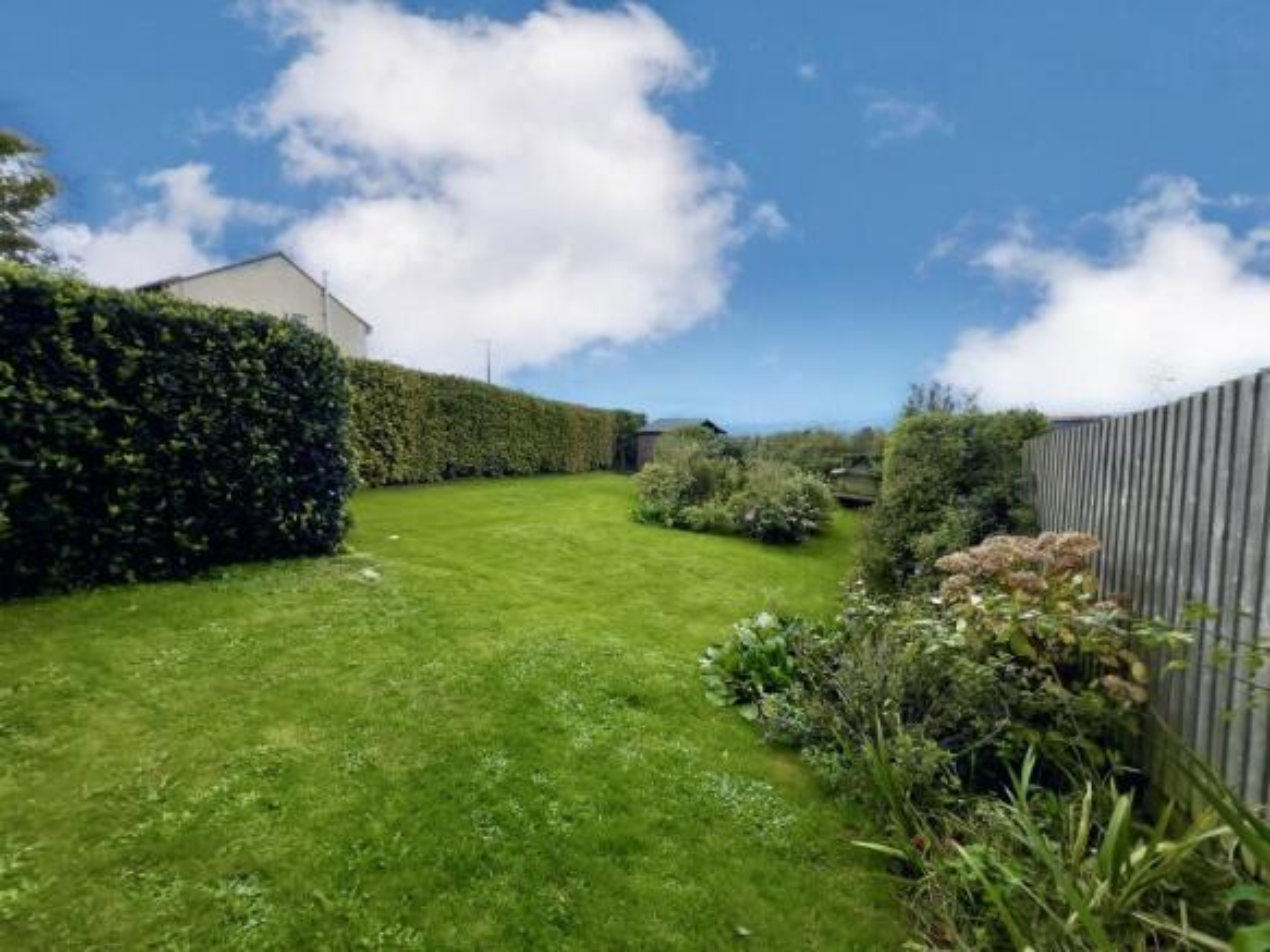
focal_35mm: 13
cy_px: 476
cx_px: 635
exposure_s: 1/800
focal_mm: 1.57
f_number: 1.8
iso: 32
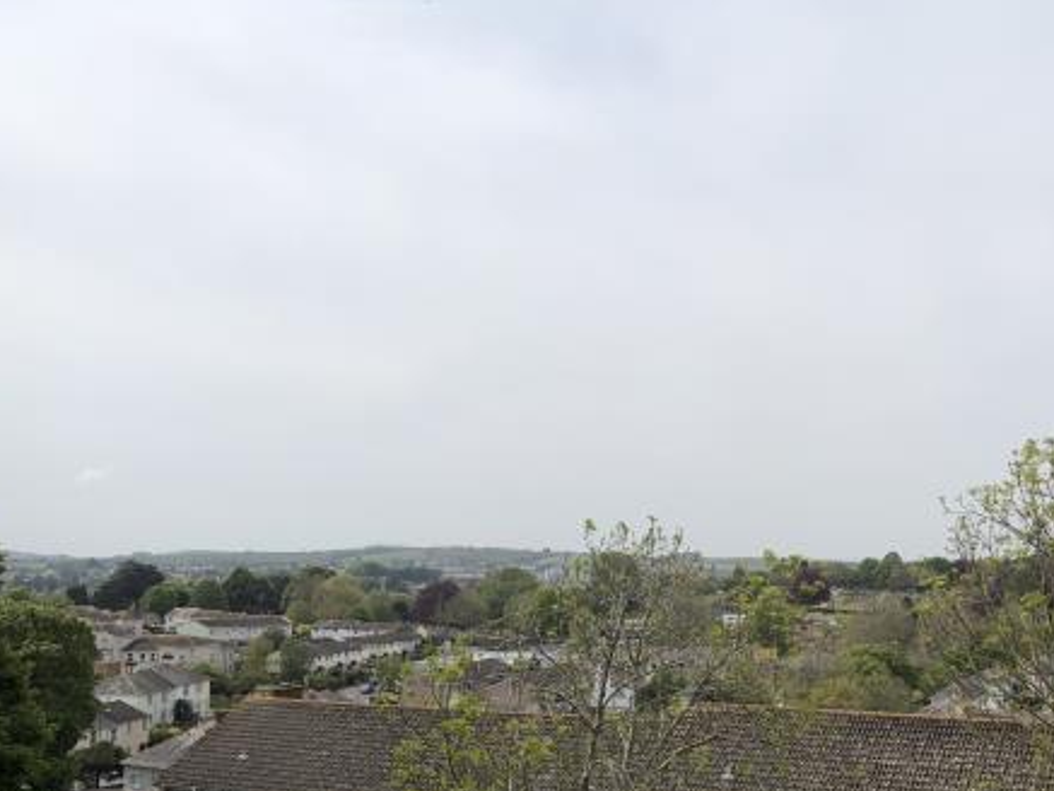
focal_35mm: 41
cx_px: 673
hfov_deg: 45.3
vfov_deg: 35.0
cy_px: 480
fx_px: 1249
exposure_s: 1/4808
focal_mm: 3.99
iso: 20
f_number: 1.8
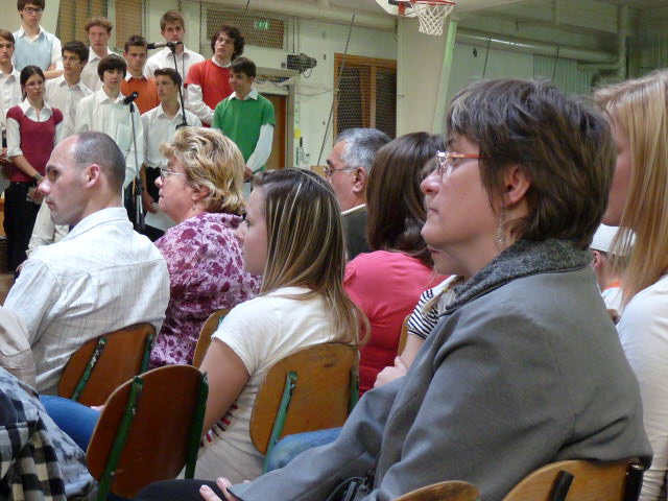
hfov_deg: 19.4
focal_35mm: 101
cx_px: 334
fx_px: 1949
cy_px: 250
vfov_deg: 14.6
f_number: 3.2
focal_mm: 10.4
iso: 320
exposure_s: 1/30
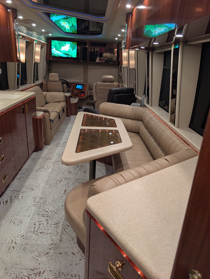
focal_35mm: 24
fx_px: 194
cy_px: 140
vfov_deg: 71.5
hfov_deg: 56.9
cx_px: 105
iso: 273
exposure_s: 1/60
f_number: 1.68
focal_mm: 6.9
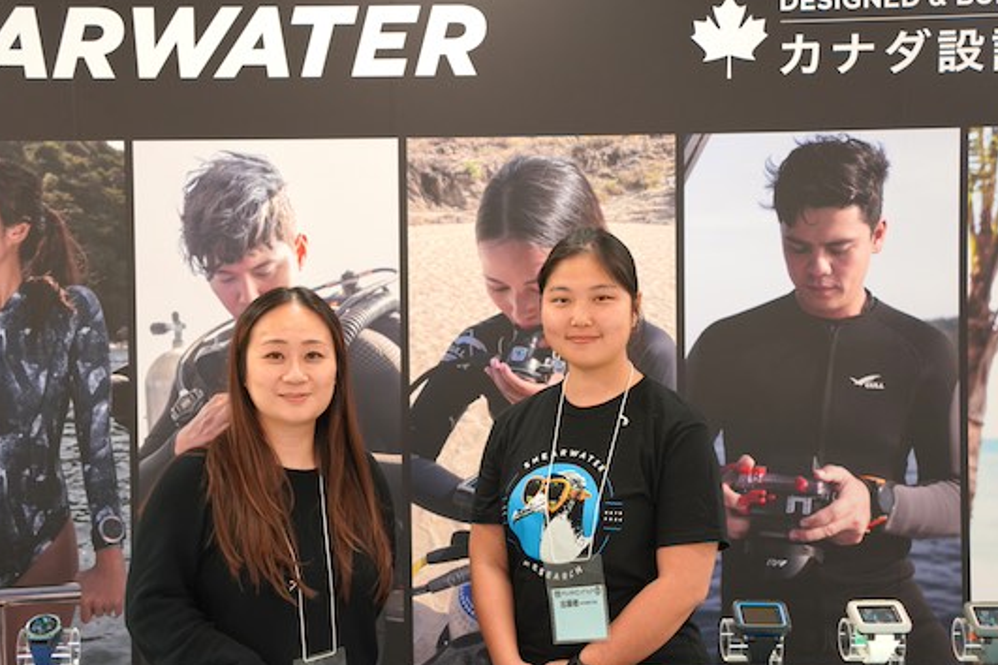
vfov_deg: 23.4
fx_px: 1608
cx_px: 400
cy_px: 392
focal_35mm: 58
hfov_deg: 34.4
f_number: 4
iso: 1250
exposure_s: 1/160
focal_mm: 44
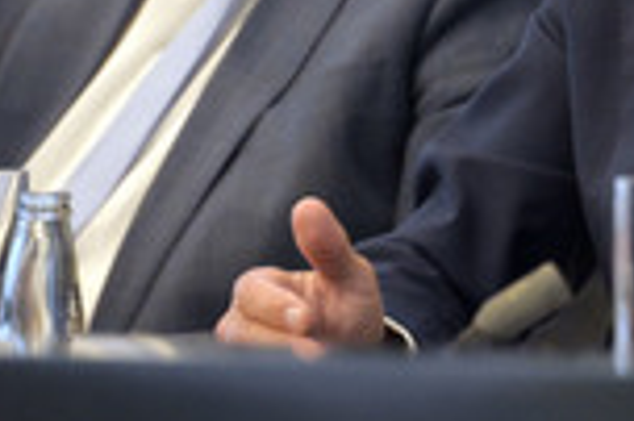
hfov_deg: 2.8
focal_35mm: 741
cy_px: -133
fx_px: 13036
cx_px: 799
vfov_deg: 1.9
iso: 8000
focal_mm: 250
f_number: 5.6
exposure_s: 1/320
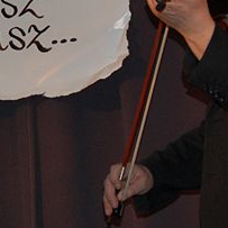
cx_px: -6
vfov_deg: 9.9
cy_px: 92
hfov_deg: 9.9
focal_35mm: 176
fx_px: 1312
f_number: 5
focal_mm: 40
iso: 400
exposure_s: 1/60
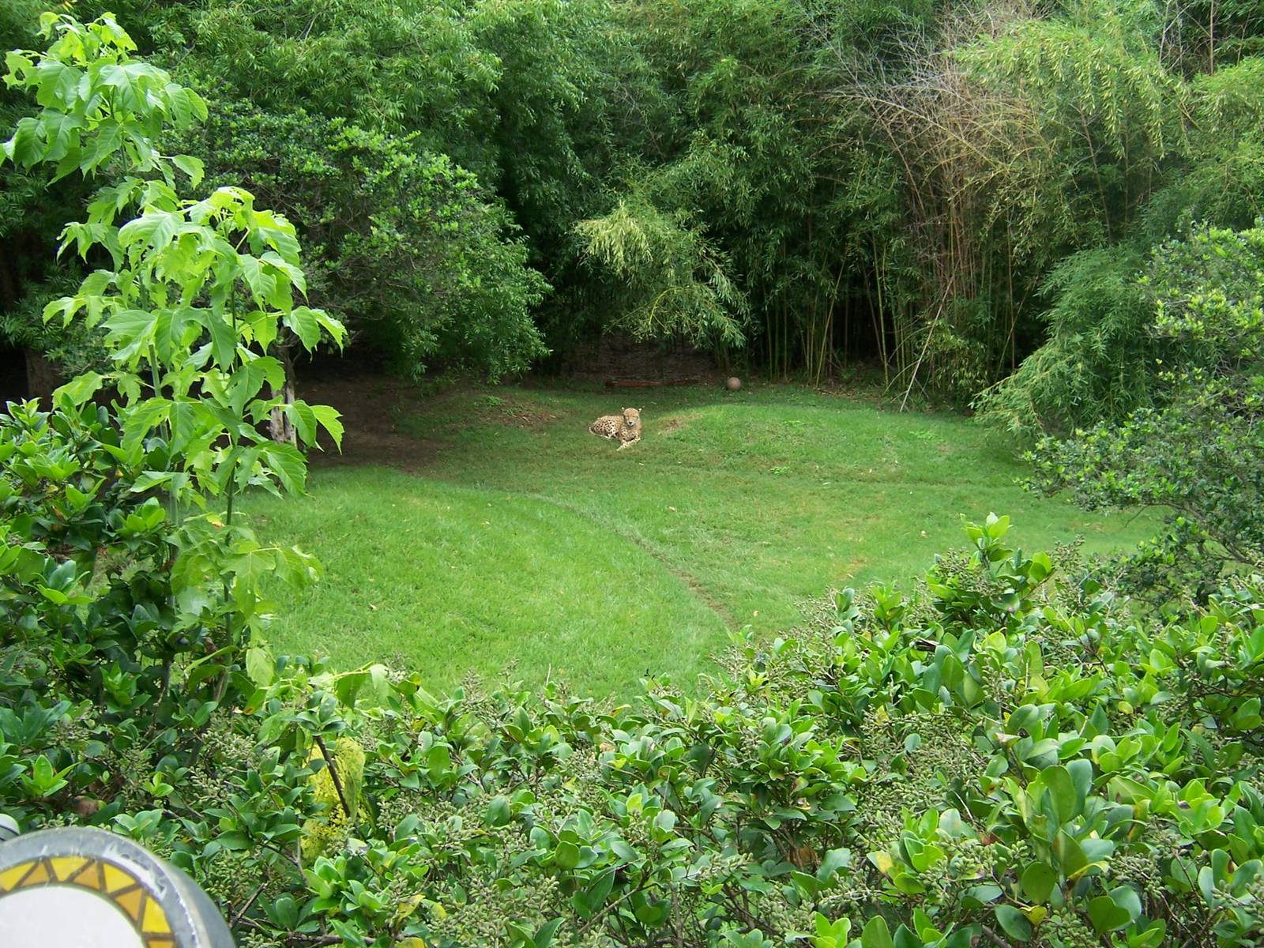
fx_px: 1205
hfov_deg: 55.4
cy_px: 474
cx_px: 632
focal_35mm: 33
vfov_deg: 42.9
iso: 80
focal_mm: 5.5
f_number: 3.4
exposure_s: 1/90
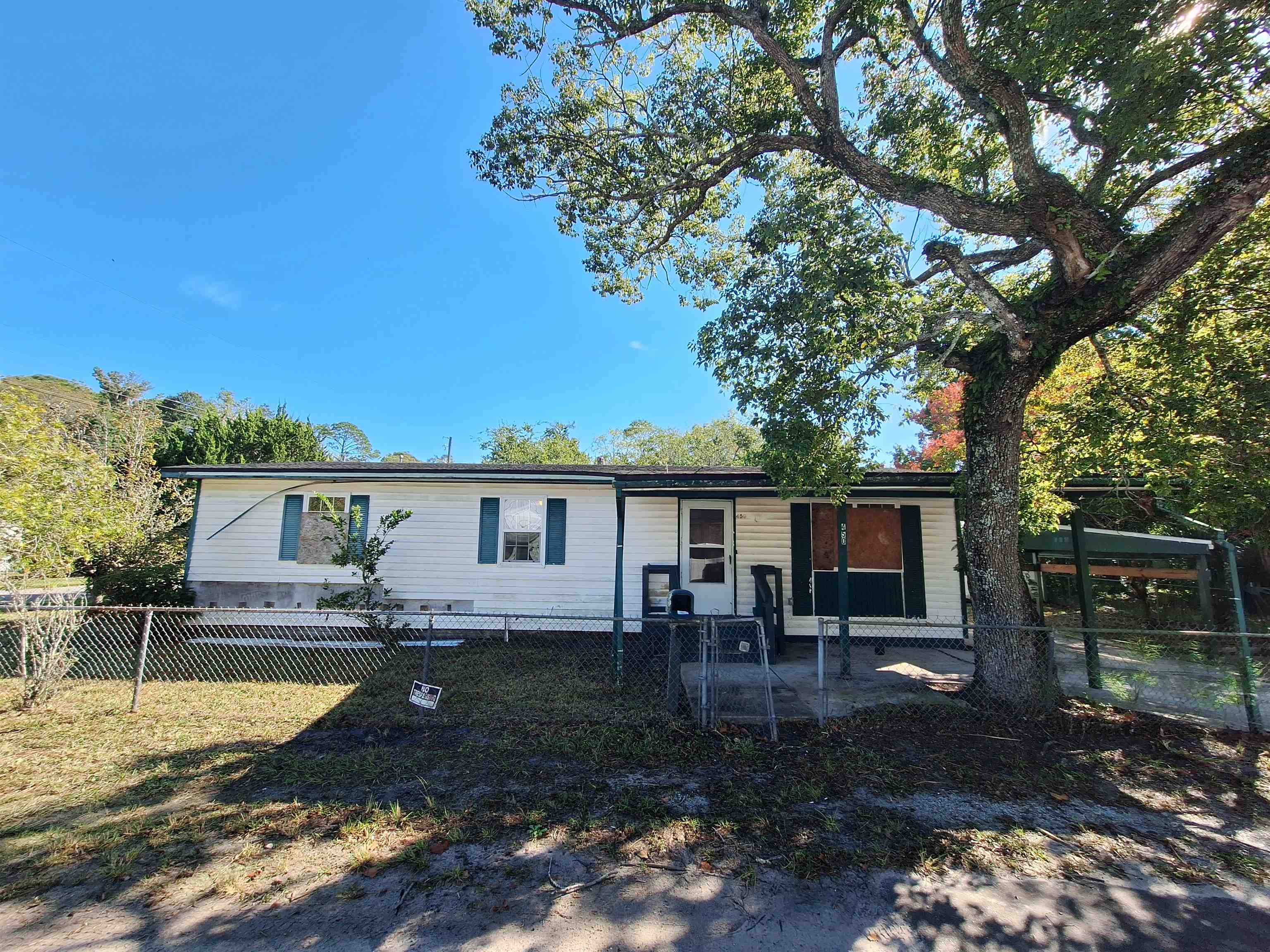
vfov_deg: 89.9
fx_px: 477
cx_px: 635
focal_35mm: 13
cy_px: 476
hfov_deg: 106.2
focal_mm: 1.74
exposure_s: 1/1065
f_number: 2.2
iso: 40
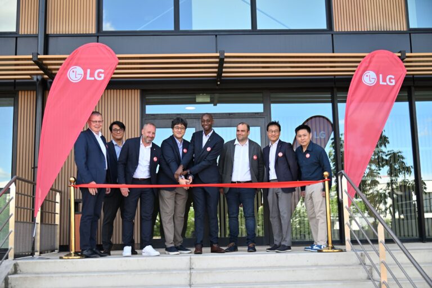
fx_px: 528
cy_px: 144
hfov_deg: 44.5
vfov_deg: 30.5
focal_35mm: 44
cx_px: 216
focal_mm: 44
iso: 1000
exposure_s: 1/1250
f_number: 4
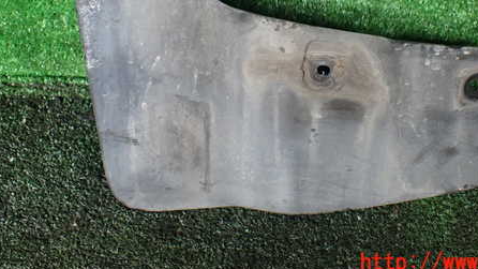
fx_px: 558
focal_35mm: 44
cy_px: 35
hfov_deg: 46.2
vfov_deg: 26.4
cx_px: 281
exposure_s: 1/125
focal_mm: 5.4
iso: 320
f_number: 2.3
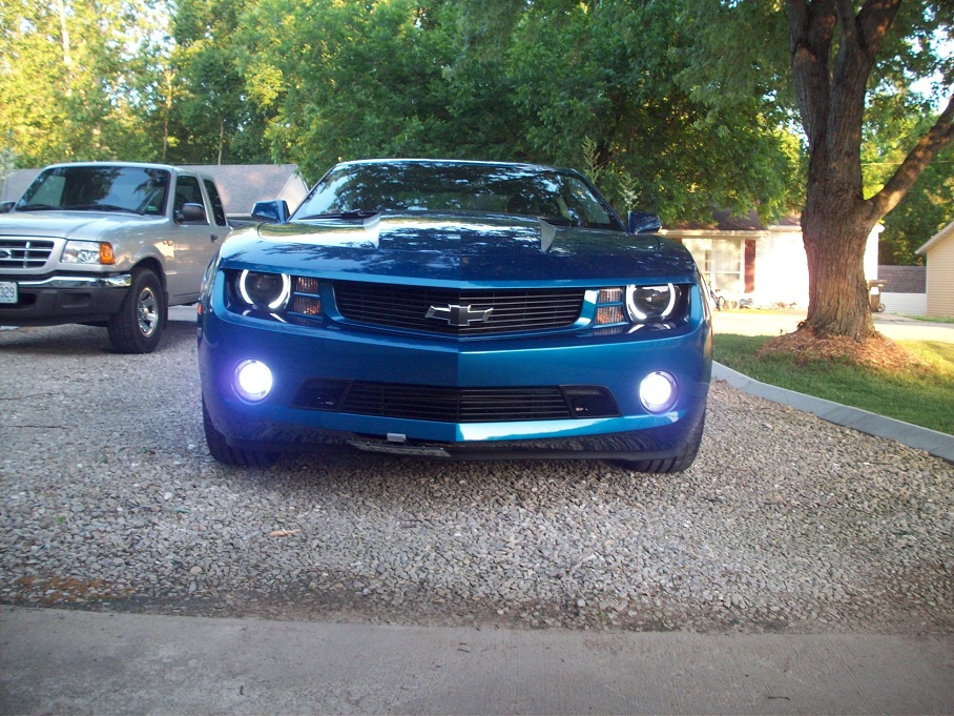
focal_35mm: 37
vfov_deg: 38.7
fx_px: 1020
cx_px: 477
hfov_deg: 50.1
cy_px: 358
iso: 80
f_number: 2.8
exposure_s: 1/45.7
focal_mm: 6.2
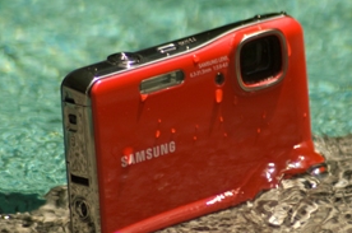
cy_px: 131
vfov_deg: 1.9
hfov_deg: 2.8
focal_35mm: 731
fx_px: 7135
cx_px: 224
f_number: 5.6
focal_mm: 300
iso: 200
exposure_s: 1/500
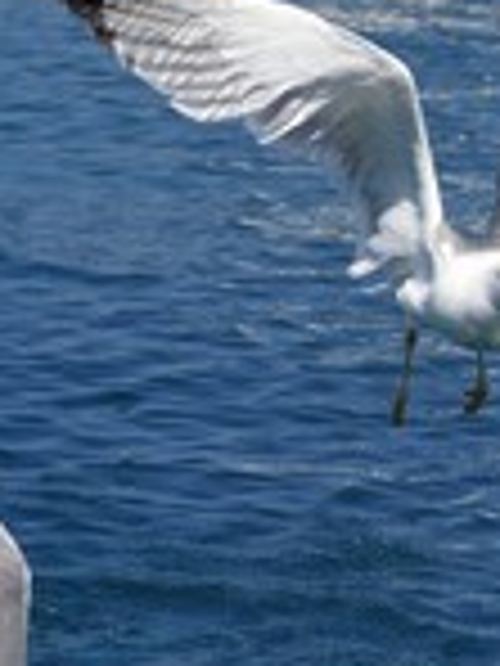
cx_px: 324
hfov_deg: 7.8
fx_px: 3678
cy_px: 500
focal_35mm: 191
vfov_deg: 10.3
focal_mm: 70
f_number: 6.3
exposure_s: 1/2000
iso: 200
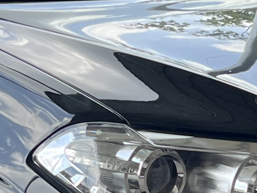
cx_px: 155
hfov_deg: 10.5
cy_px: 157
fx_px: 1395
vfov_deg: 7.9
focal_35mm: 188
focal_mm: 5.7
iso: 50
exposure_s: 1/709
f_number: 1.5
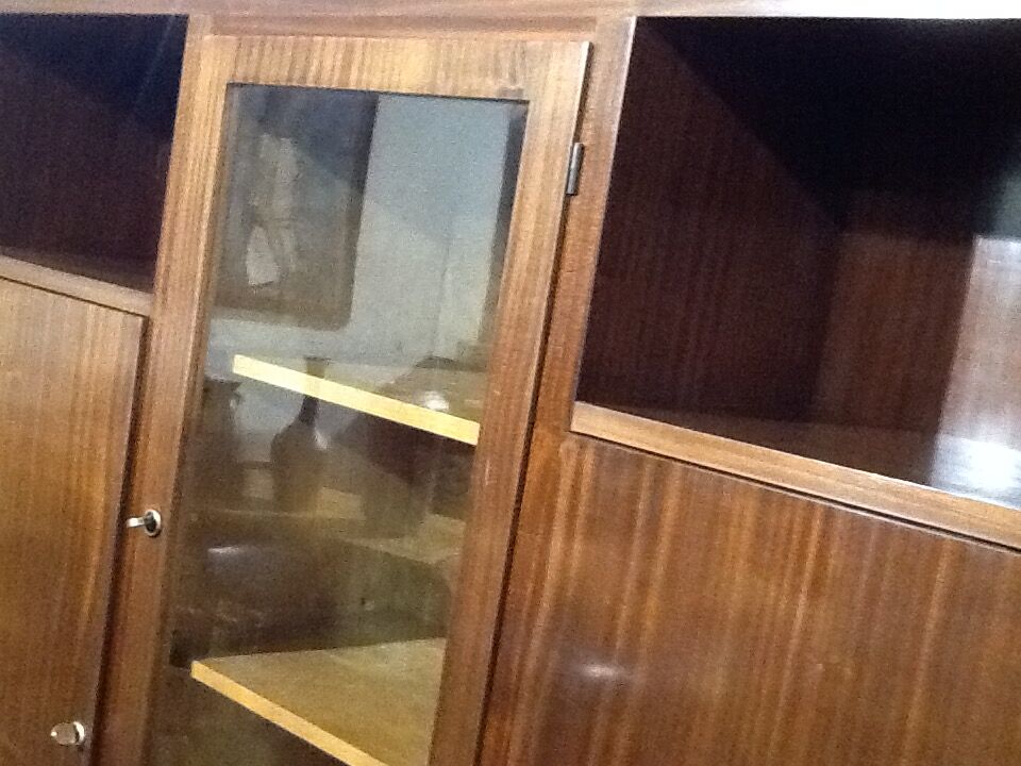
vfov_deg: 32.9
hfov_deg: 42.9
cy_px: 383
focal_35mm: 44
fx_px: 1298
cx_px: 510
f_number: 2.4
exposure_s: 1/15
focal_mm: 2.03
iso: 500
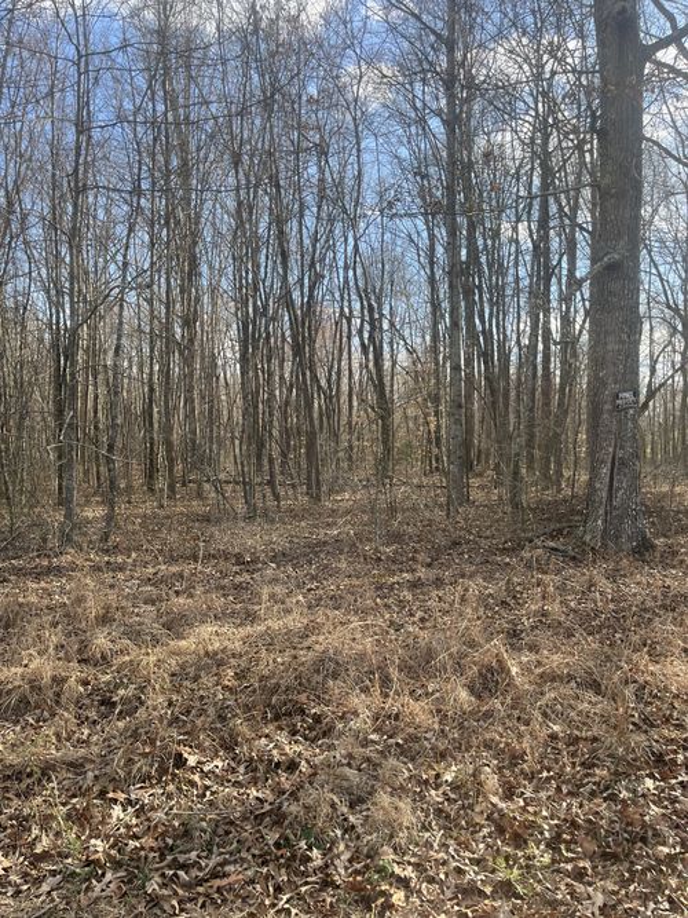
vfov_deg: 67.3
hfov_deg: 53.0
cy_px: 459
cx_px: 344
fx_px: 689
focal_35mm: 26
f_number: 1.6
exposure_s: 1/951
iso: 50
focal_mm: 5.1
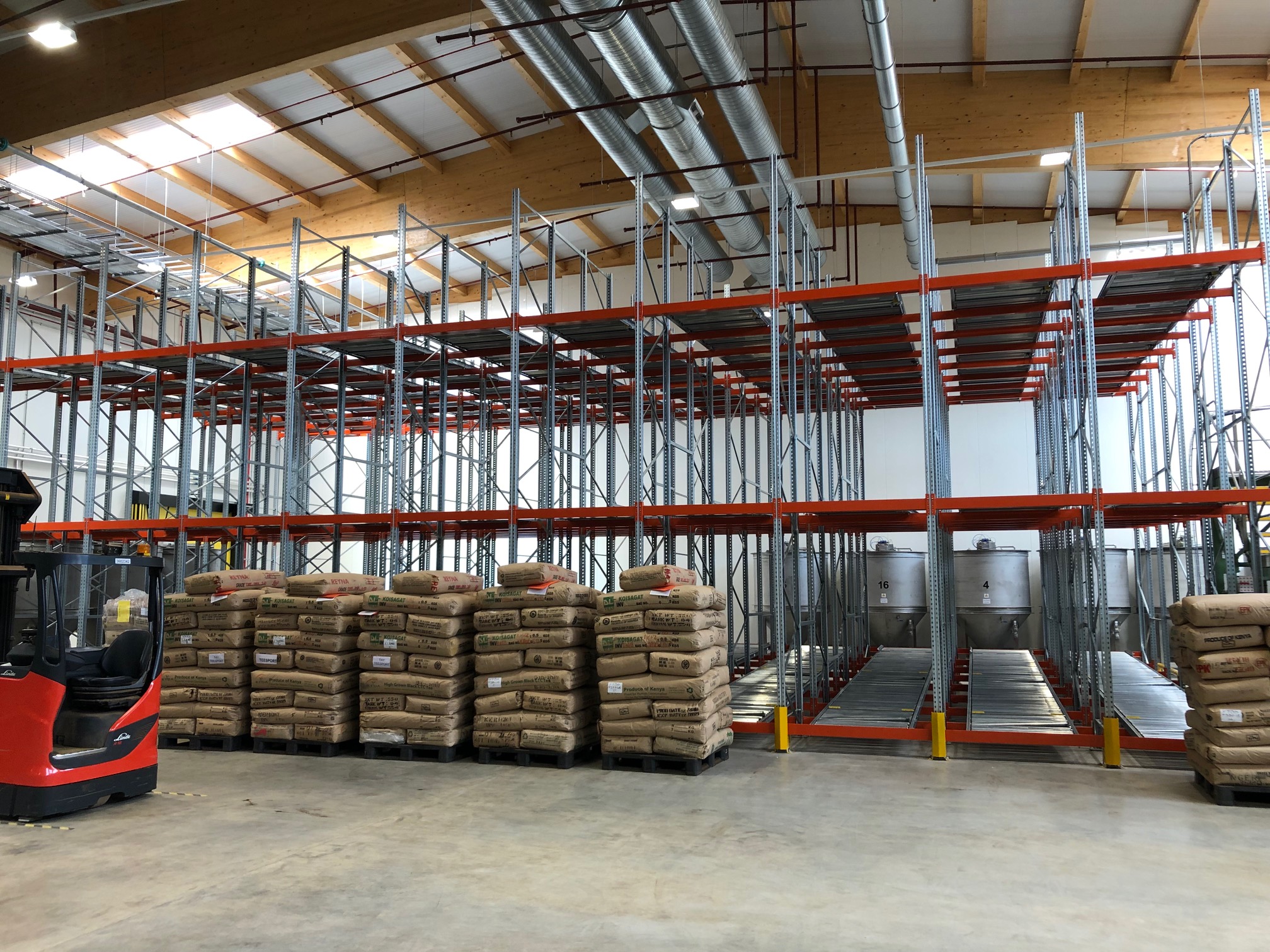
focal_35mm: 28
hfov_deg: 63.4
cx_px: 635
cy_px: 476
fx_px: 1027
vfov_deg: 49.7
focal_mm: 3.99
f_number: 1.8
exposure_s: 1/33
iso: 25
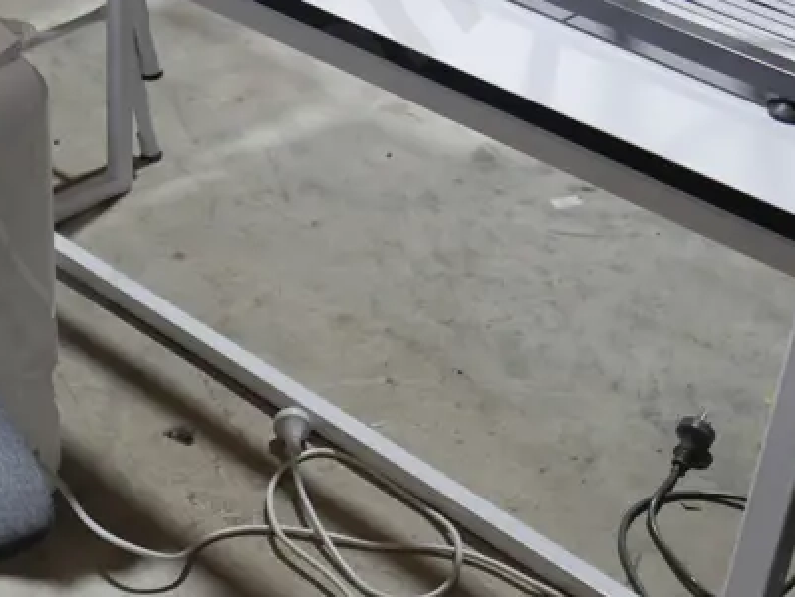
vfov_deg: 19.2
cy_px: 248
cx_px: 102
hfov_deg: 24.7
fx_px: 1770
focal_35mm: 77
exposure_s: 1/80
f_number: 3.6
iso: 200
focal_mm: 15
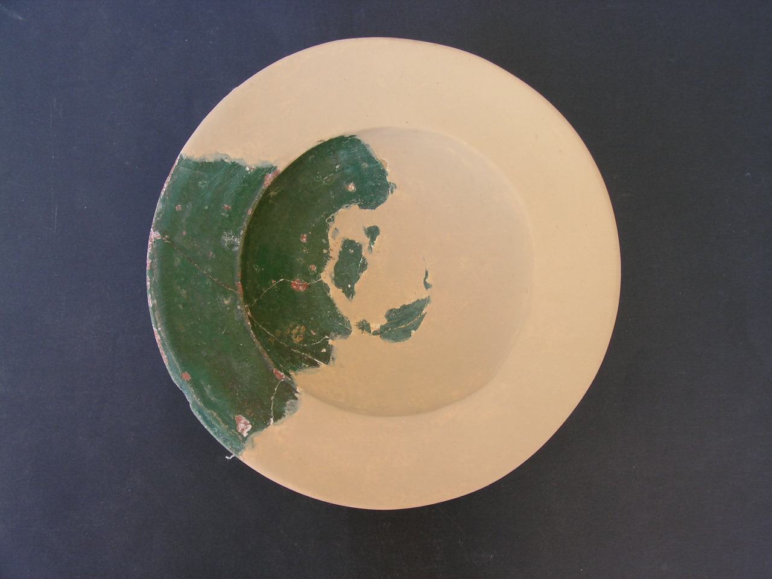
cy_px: 290
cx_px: 386
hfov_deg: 47.9
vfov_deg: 36.8
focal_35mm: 39
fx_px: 870
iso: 50
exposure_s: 1/65.6
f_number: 3.9
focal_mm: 8
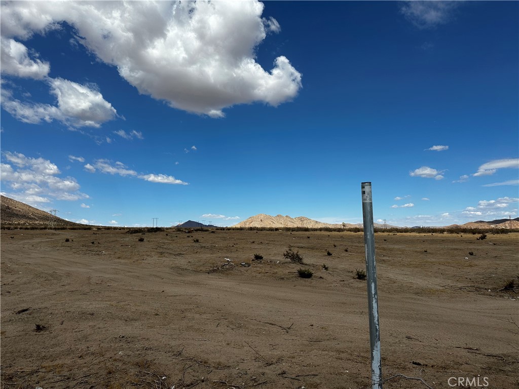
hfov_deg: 71.6
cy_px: 194
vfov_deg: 56.8
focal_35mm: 24
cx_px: 260
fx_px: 360
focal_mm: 6.86
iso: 80
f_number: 1.78
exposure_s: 1/7576
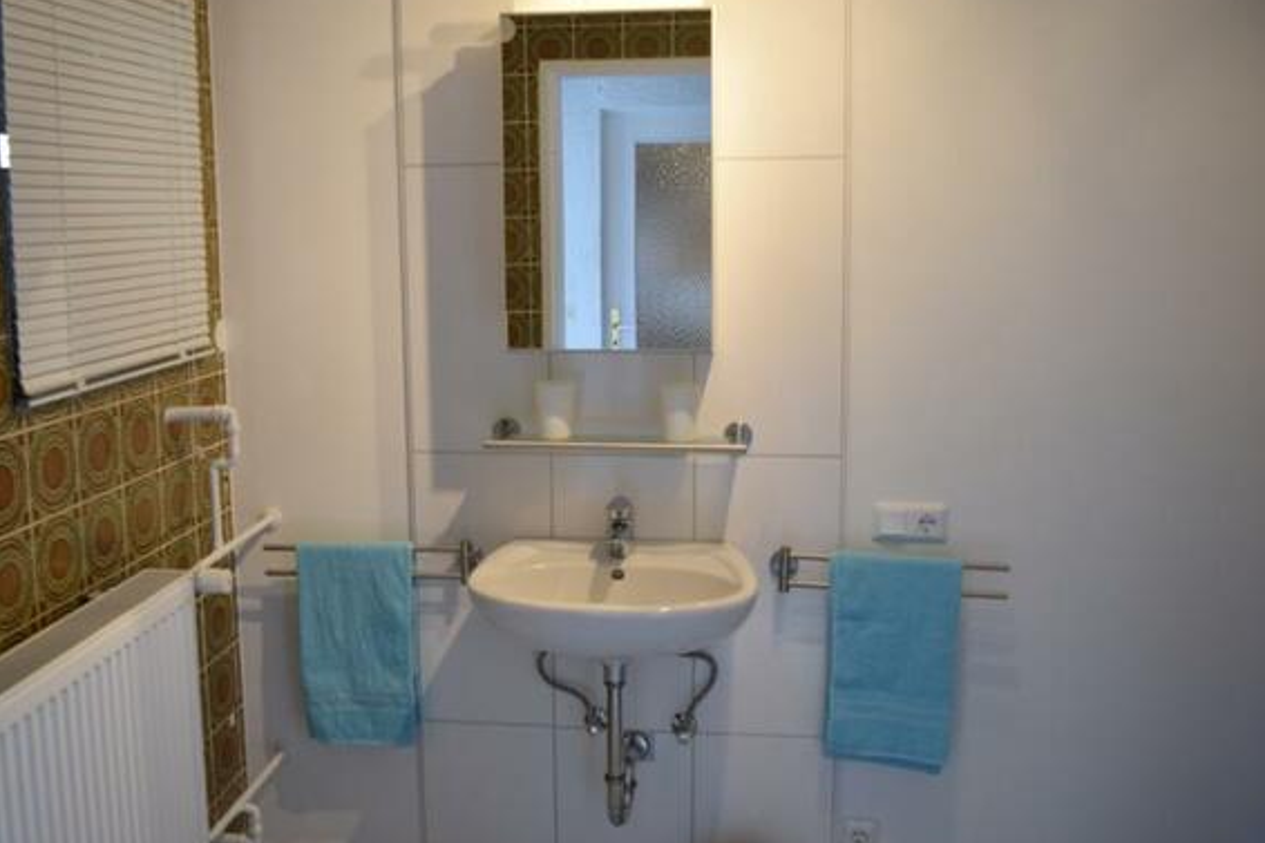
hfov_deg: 54.3
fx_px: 1229
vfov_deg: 37.8
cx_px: 554
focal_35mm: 35
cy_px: 389
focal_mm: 20
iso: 200
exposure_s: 1/40
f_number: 3.8
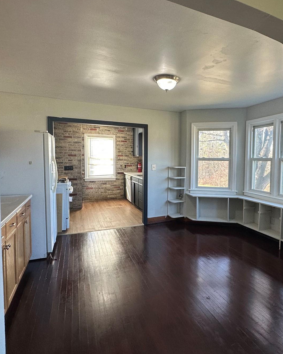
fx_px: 220
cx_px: 180
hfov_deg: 64.4
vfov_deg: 77.6
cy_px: 171
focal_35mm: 21
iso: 125
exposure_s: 1/120
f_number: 2.2
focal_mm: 2.22
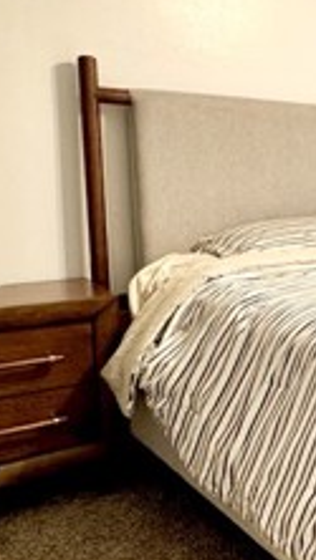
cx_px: 526
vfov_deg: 46.3
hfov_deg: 21.0
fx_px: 655
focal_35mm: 44
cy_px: 250
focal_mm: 2.22
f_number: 2.2
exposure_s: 1/60
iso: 640
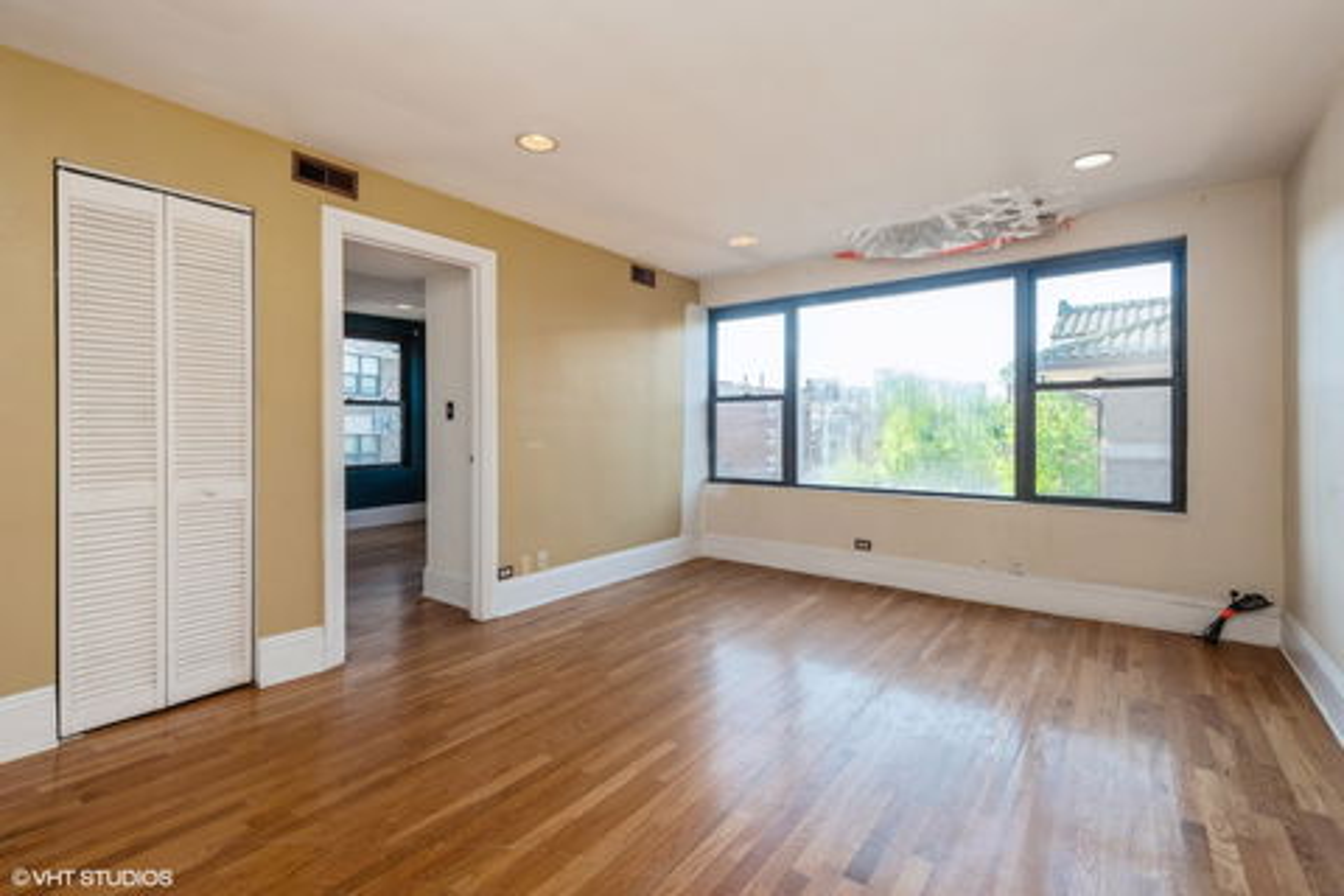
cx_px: 672
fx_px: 597
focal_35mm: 16
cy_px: 448
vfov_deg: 73.7
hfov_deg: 96.7
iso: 320
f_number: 8
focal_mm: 16
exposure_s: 1/60
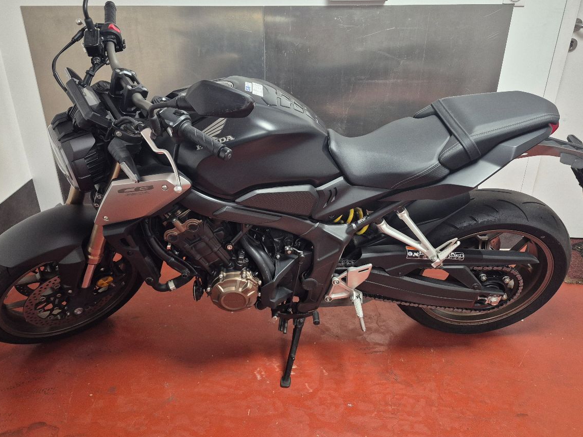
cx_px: 284
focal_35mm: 26
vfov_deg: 53.0
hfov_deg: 67.3
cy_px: 199
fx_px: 438
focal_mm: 5.4
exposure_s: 1/100
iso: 400
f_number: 1.8
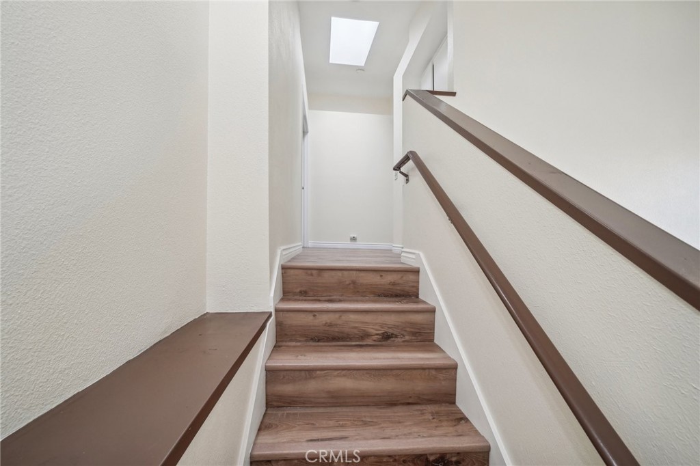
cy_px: 233
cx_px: 350
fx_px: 272
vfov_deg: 81.2
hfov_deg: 104.3
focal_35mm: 14
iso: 400
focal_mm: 14
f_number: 8
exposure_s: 1/20
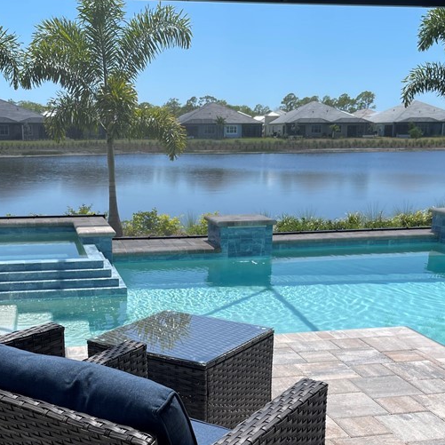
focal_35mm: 47
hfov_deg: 35.9
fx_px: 684
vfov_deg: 35.4
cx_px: 166
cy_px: 324
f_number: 1.6
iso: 32
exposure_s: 1/1795
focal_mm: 5.1
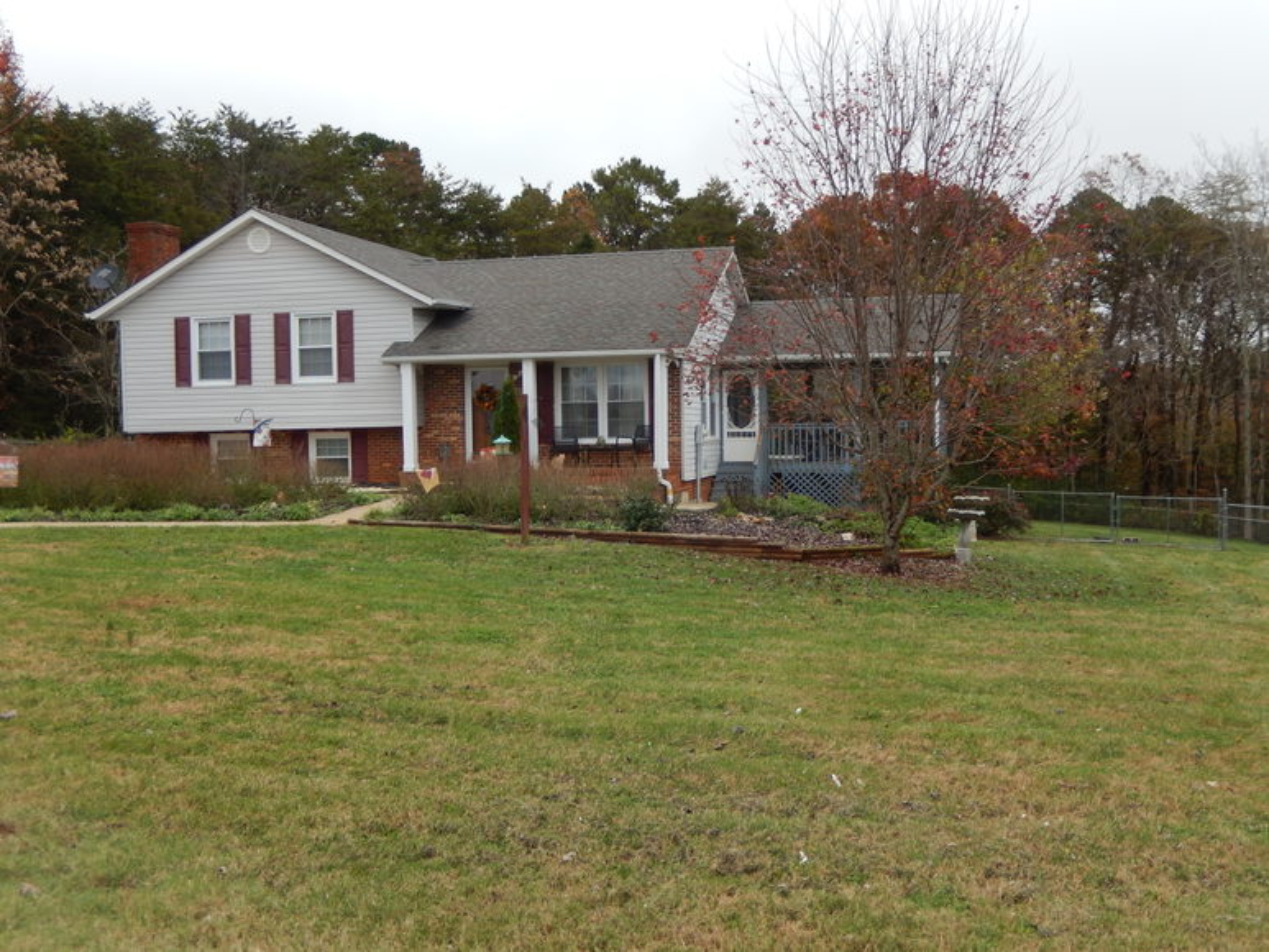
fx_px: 1320
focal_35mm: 36
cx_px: 634
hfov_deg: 51.3
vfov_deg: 39.7
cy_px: 476
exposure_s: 1/200
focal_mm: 6.5
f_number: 4
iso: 125
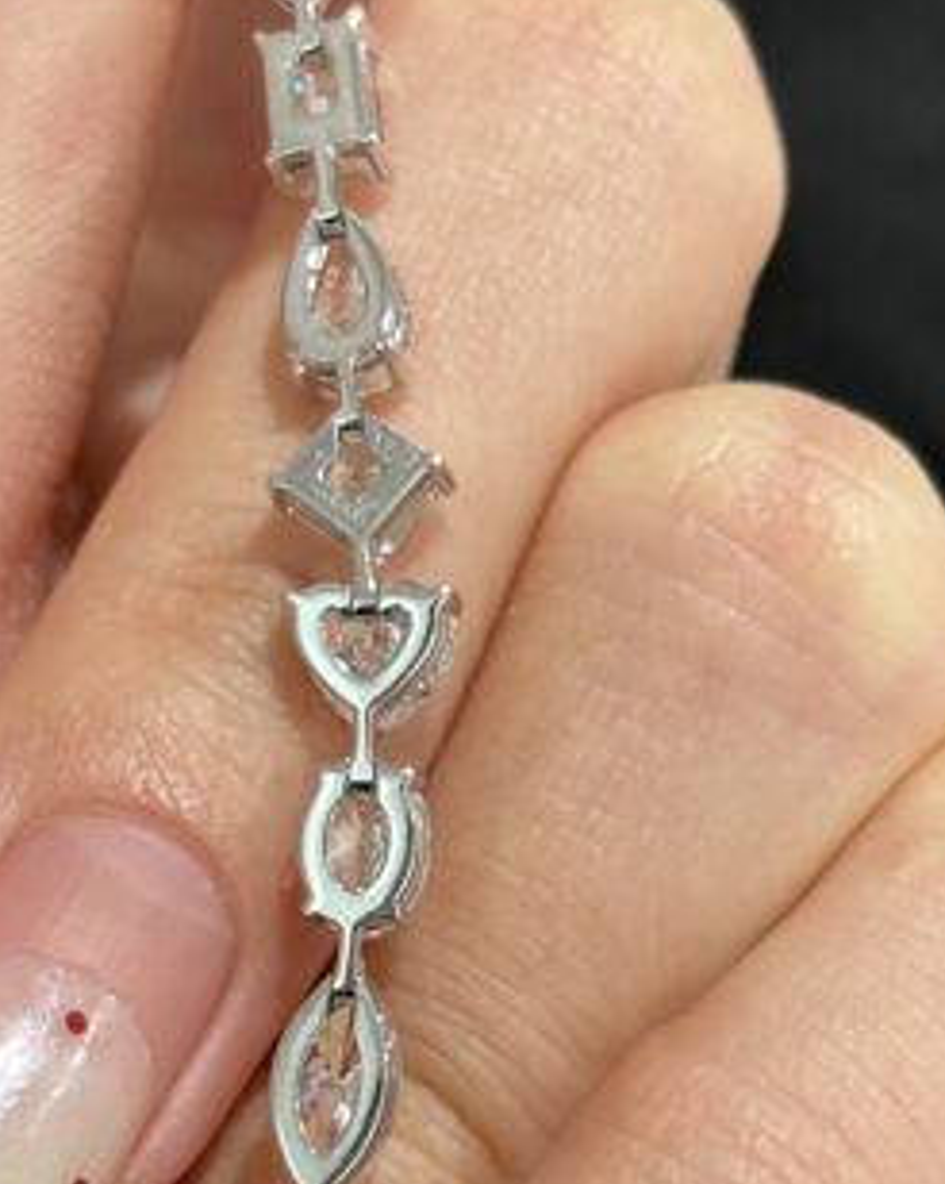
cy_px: 1061
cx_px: 315
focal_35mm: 132
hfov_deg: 11.7
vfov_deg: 14.5
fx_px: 4619
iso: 32
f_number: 1.6
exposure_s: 1/100
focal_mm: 5.96
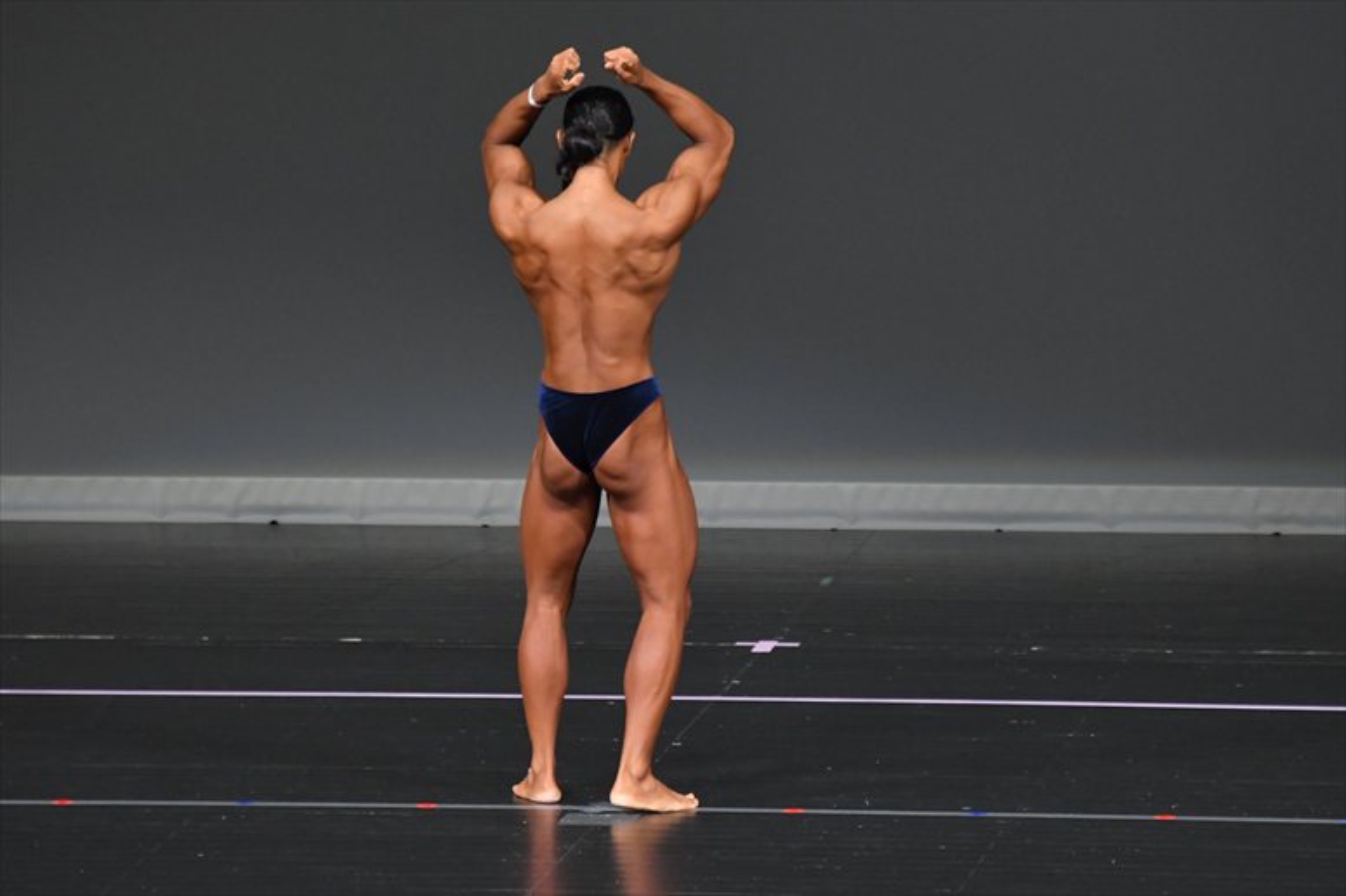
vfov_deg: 4.4
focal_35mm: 315
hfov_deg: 6.5
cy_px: 448
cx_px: 673
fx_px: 11772
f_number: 5.6
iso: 4000
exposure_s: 1/400
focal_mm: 210
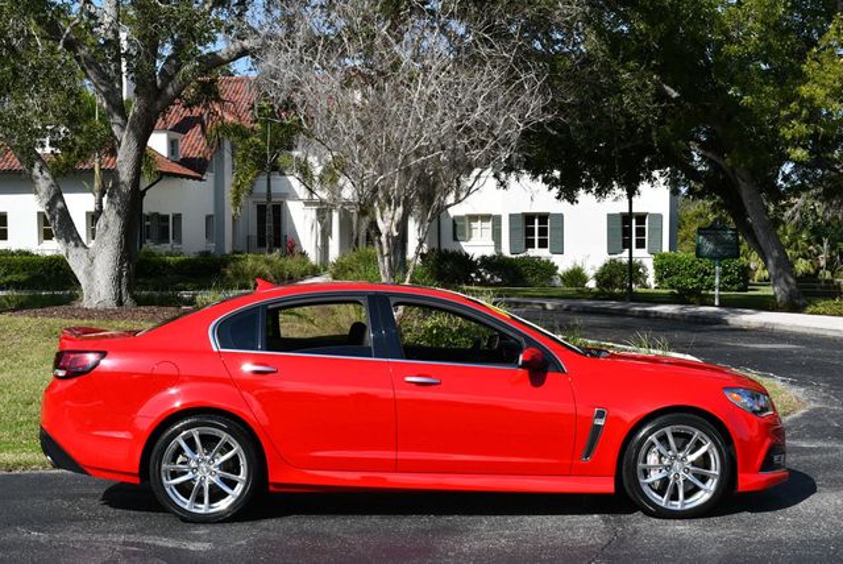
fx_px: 1406
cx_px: 422
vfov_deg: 22.7
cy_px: 282
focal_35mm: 60
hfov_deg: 33.4
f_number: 9
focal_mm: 30
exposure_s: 1/320
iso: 100
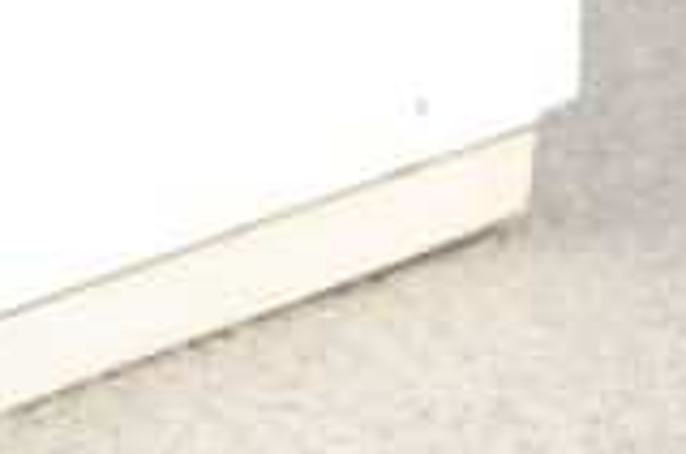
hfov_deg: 10.7
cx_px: -240
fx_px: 3575
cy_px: -195
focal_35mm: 188
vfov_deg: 7.2
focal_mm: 50
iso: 1600
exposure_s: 1/125
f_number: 9
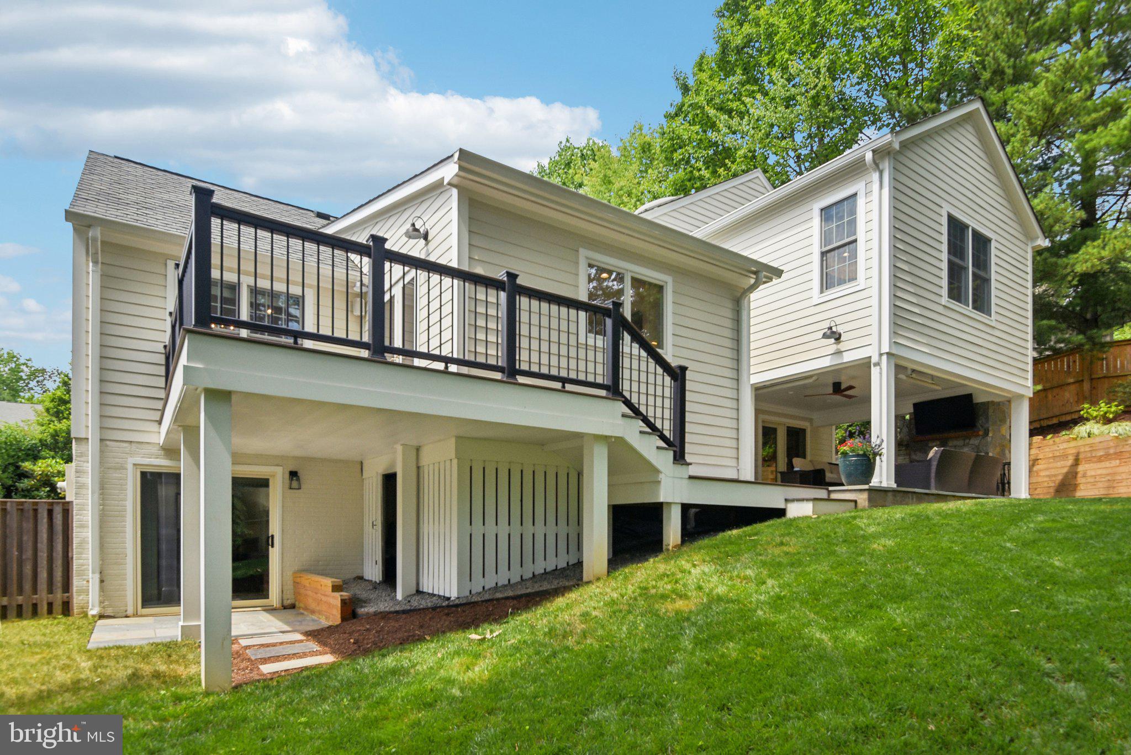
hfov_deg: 86.9
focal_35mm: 19
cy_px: 378
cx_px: 566
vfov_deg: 64.6
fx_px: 597
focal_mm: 19
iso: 400
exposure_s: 1/400
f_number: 8
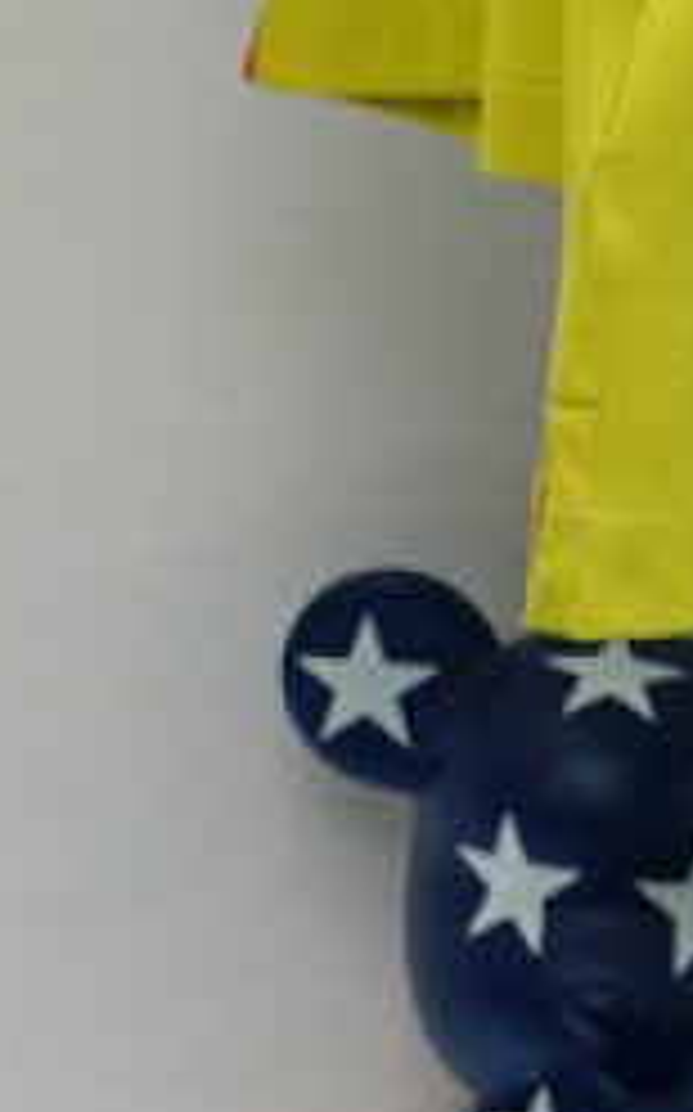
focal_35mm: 291
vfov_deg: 6.8
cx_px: -1436
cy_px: -1513
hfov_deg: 4.3
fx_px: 8820
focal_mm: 29
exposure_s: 1/250
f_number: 4
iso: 250
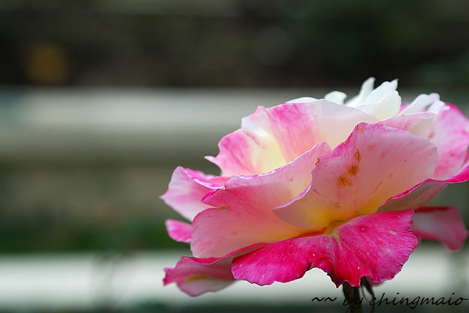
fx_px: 1369
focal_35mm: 105
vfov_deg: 13.1
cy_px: 156
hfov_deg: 19.4
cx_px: 234
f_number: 5
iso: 200
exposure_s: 1/400
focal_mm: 70
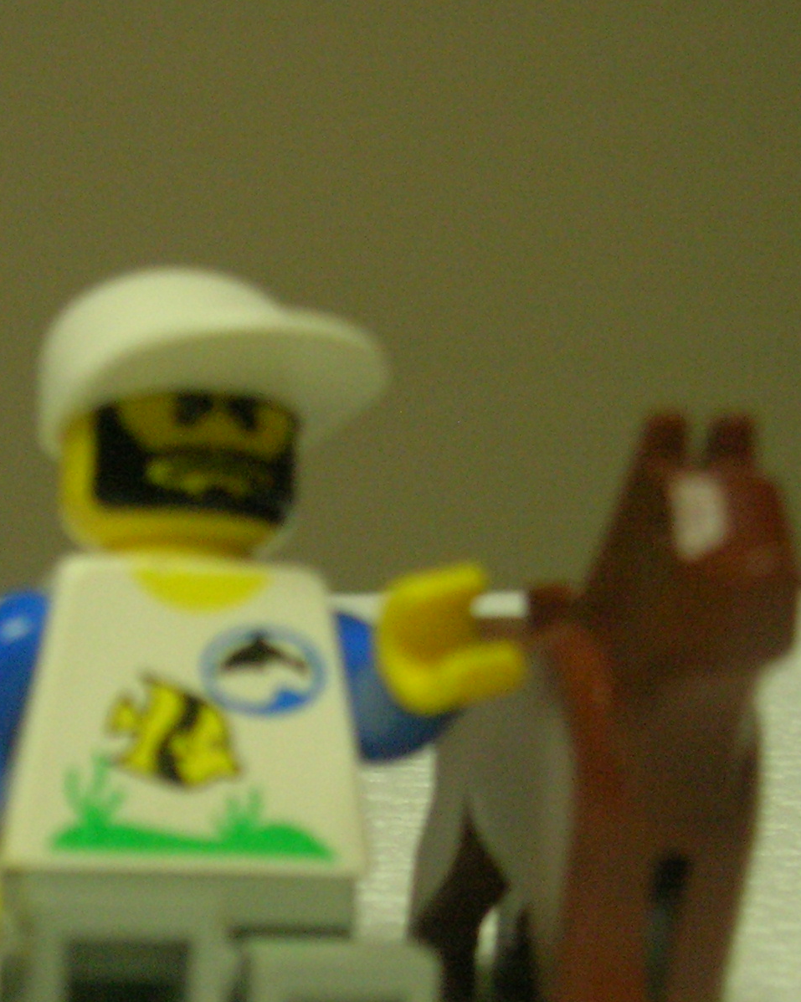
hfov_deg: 20.7
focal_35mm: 74
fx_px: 2194
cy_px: 786
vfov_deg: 25.3
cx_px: 316
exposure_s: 1/60
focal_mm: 5.8
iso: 200
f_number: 2.9
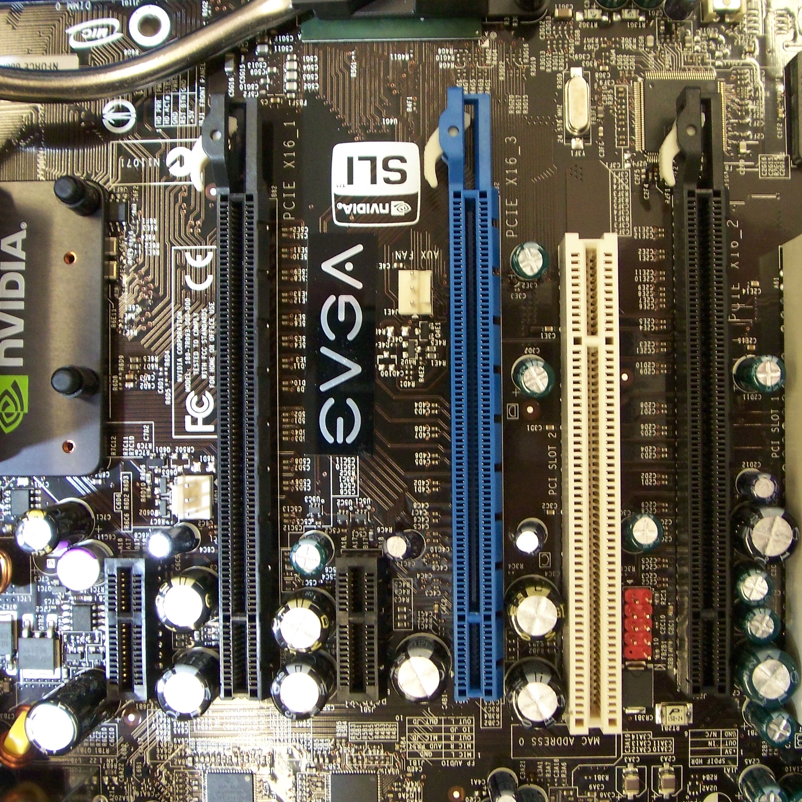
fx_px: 1180
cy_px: 401
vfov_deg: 37.6
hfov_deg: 37.5
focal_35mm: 45
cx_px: 428
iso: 200
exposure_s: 1/15
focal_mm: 6.3
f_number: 3.9
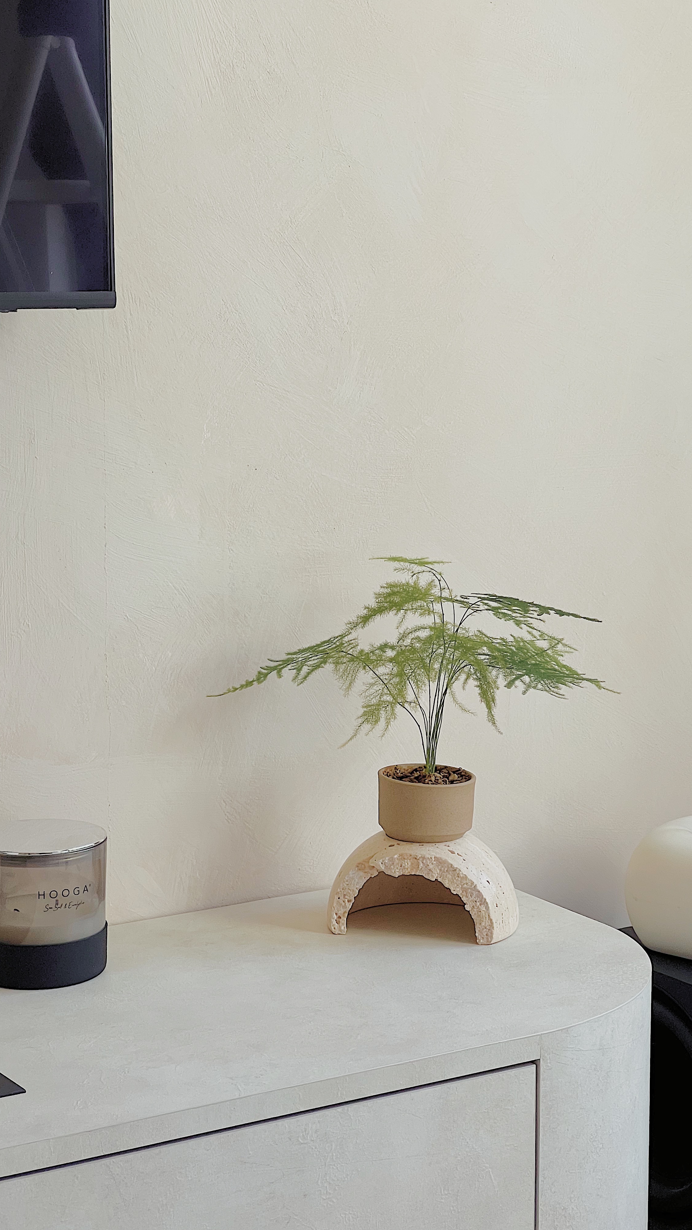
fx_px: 2740
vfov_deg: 25.3
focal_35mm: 84
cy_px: 615
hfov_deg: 14.4
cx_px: 429
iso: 80
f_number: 2.8
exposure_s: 1/99
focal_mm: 9
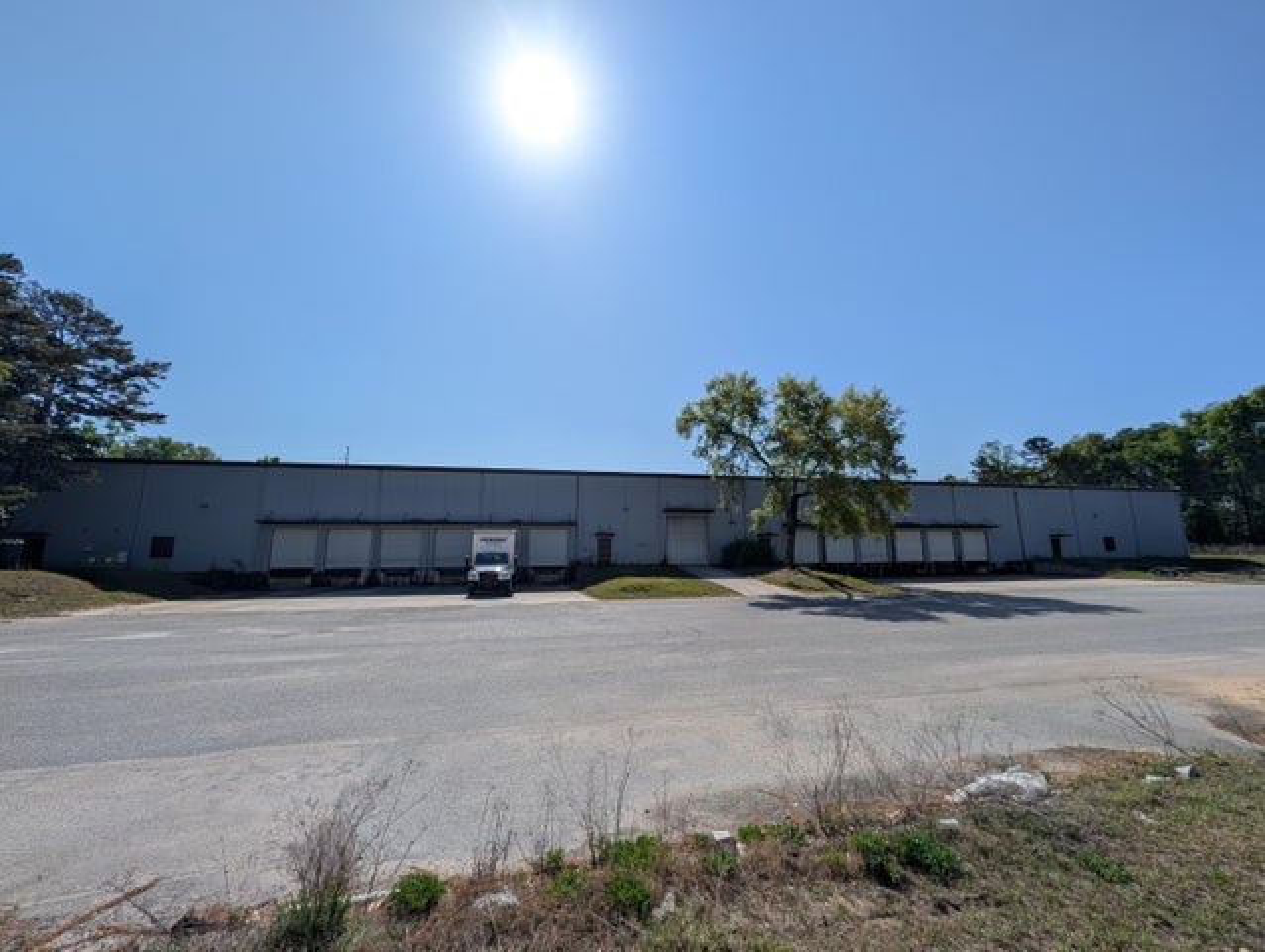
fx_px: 439
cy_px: 476
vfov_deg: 94.6
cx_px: 632
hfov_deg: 110.5
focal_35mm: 12
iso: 52
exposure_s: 1/6494
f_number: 1.7
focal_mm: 2.02
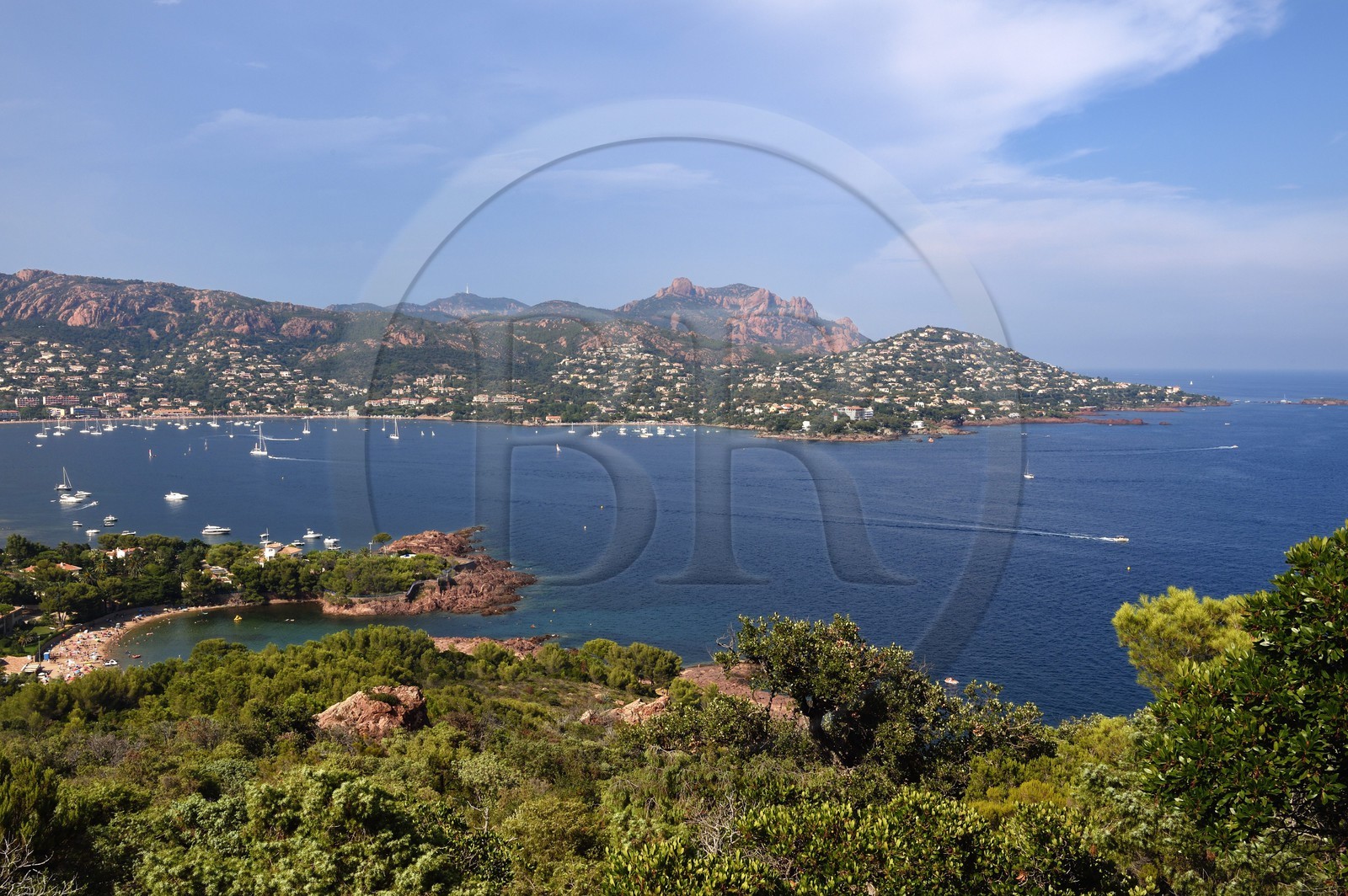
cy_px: 448
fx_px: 1272
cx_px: 674
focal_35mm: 34
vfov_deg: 38.8
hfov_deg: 55.8
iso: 200
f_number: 16
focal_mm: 34
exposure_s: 1/250
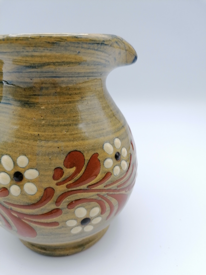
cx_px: 103
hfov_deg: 51.4
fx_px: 214
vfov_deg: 65.3
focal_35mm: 27
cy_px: 138
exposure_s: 1/146
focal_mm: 4.75
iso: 50
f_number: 1.8
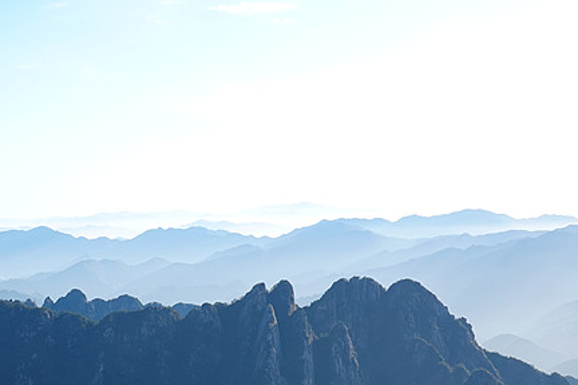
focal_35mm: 63
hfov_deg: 31.7
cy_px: 350
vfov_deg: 21.1
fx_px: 1011
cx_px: 201
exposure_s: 1/500
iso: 125
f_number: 4
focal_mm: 12.51
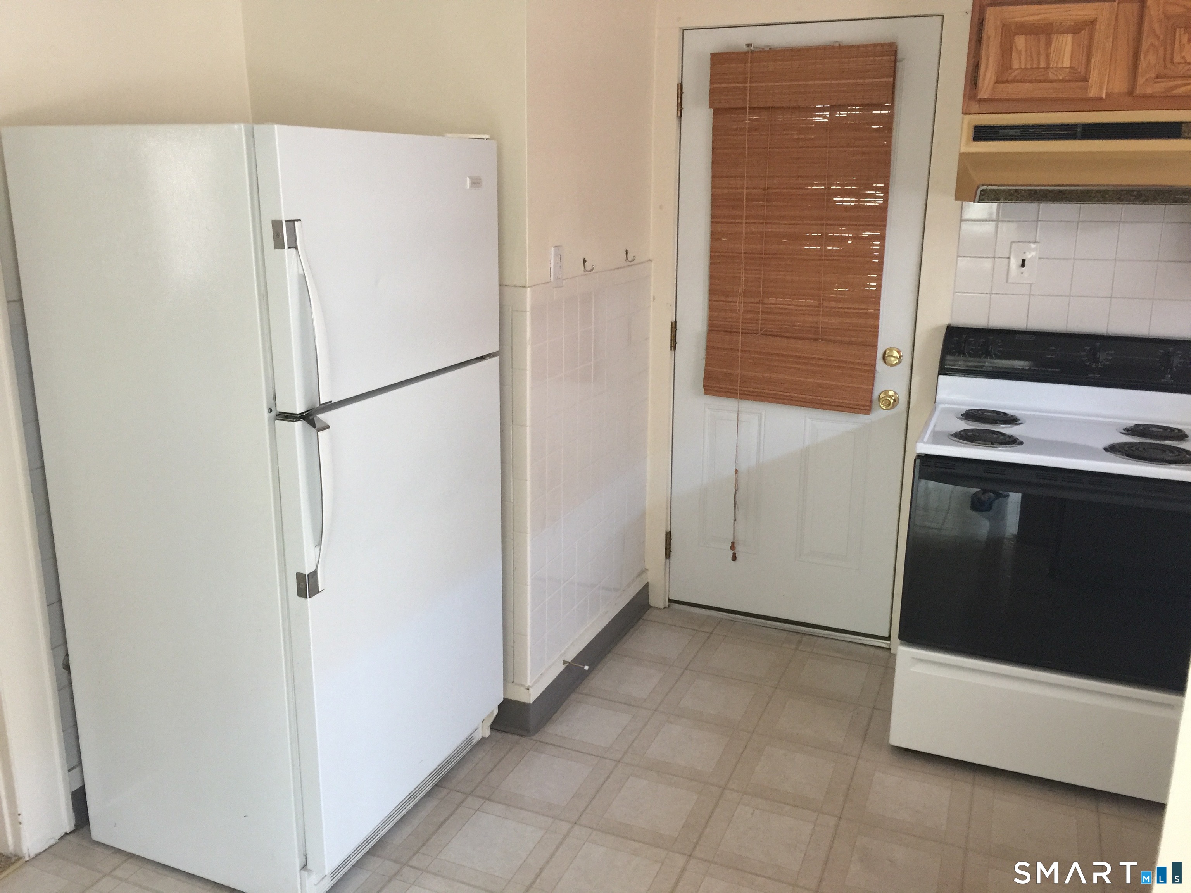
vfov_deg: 48.2
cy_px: 446
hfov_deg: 61.7
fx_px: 998
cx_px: 596
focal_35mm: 29
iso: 80
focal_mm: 4.15
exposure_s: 1/15
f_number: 2.2
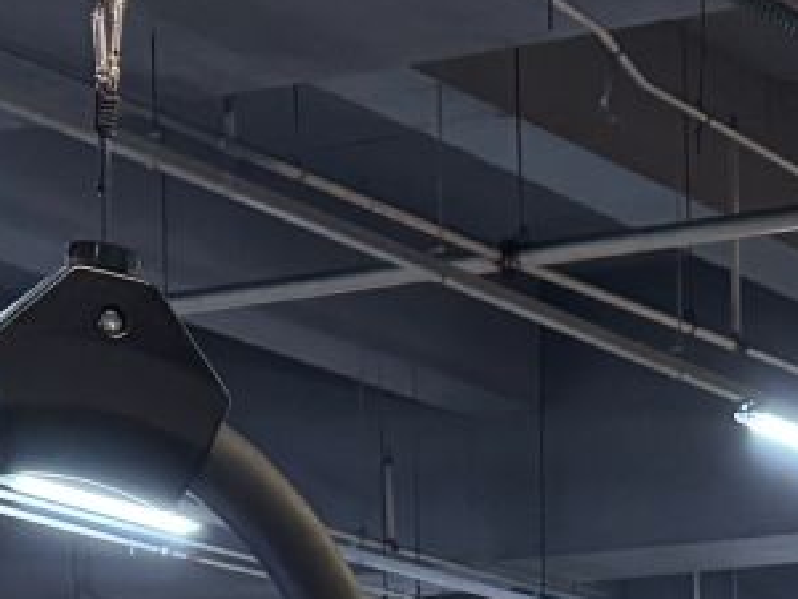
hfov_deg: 12.1
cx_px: 888
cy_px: 1384
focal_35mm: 160
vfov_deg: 8.5
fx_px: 3688
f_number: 1.78
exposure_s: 1/50
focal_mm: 6.76
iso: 500
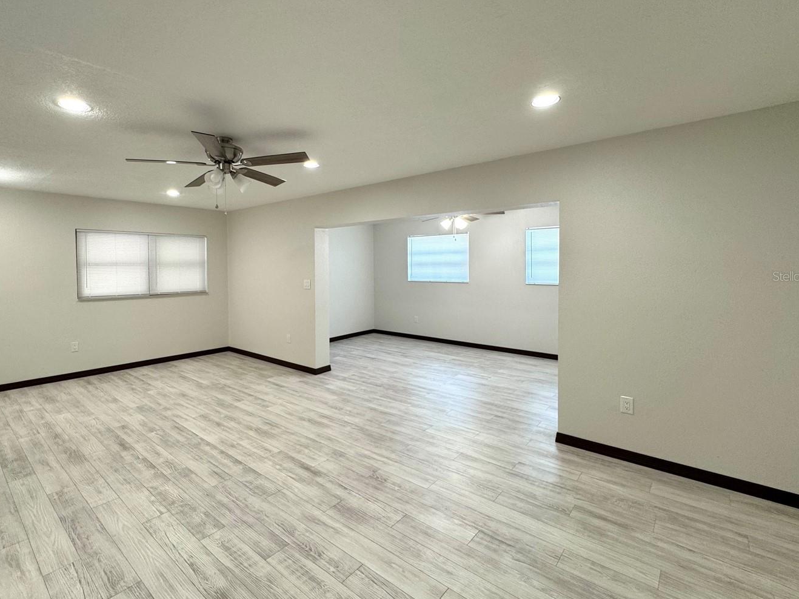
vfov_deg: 74.6
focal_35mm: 17
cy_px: 276
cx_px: 345
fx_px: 392
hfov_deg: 90.5
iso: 125
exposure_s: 1/120
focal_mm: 2.22
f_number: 2.2
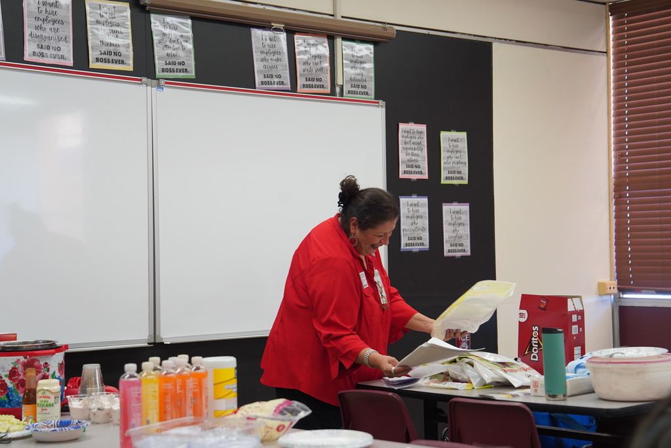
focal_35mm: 70
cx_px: 336
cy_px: 224
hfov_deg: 28.8
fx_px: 1305
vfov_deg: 19.5
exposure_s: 1/160
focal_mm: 70
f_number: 4
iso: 2000
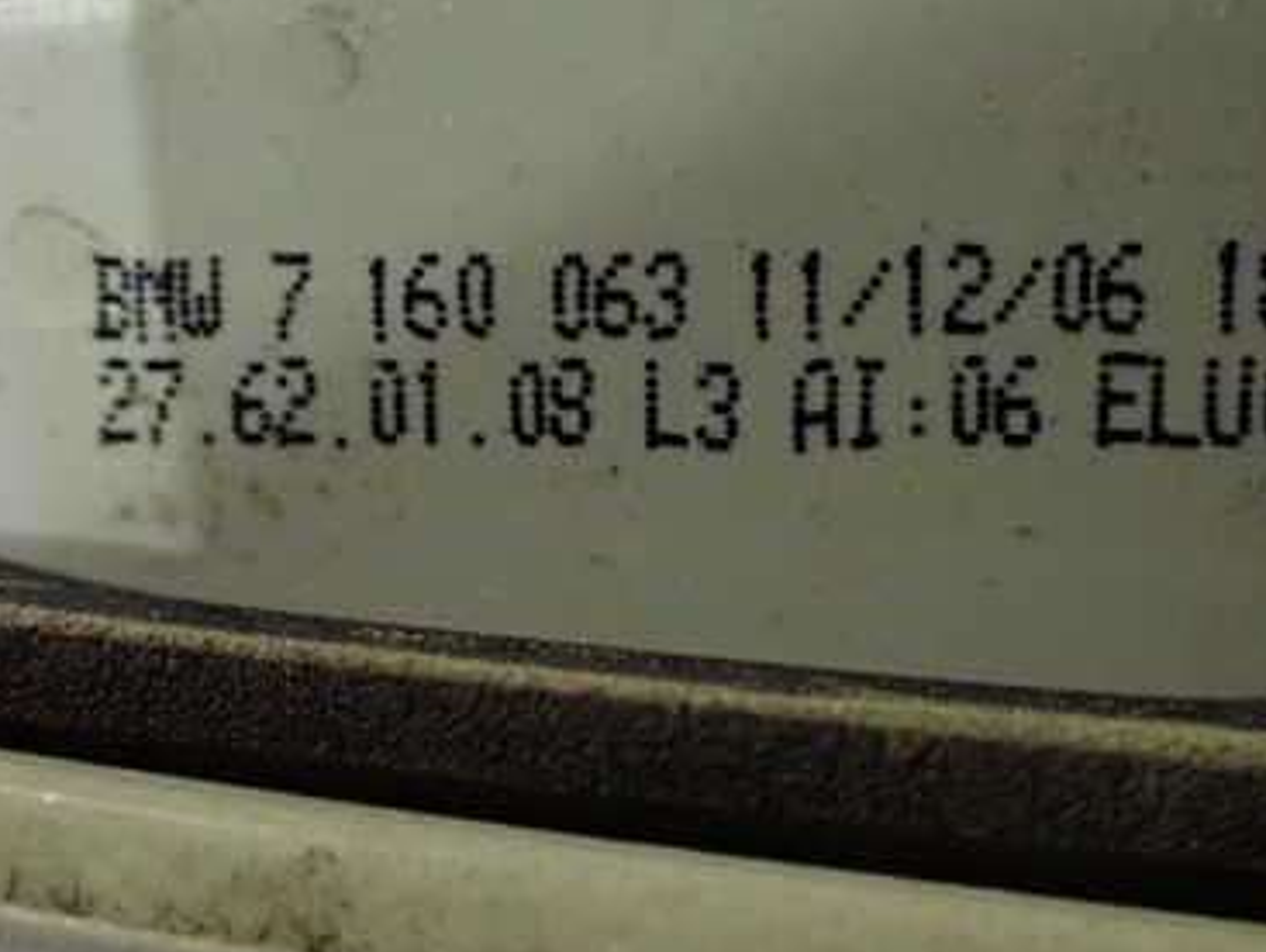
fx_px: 1794
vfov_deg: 29.6
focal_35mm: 49
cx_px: 797
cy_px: 331
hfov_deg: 38.6
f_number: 2.3
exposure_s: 1/30
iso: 800
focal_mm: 5.4
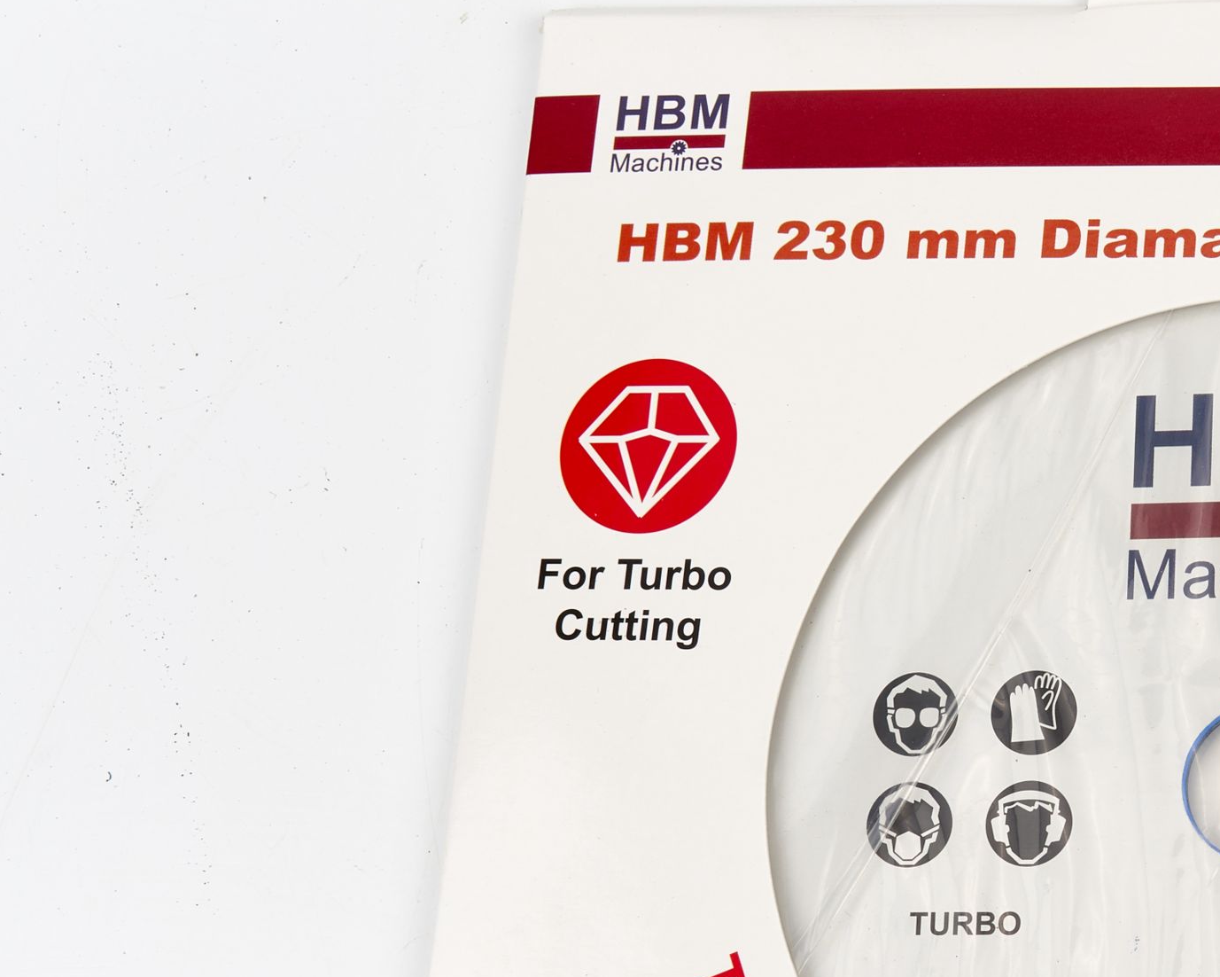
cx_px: 1232
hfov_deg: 20.8
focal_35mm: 89
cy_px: 770
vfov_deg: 17.1
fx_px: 3214
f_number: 20
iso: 80
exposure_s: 1/125
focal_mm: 34
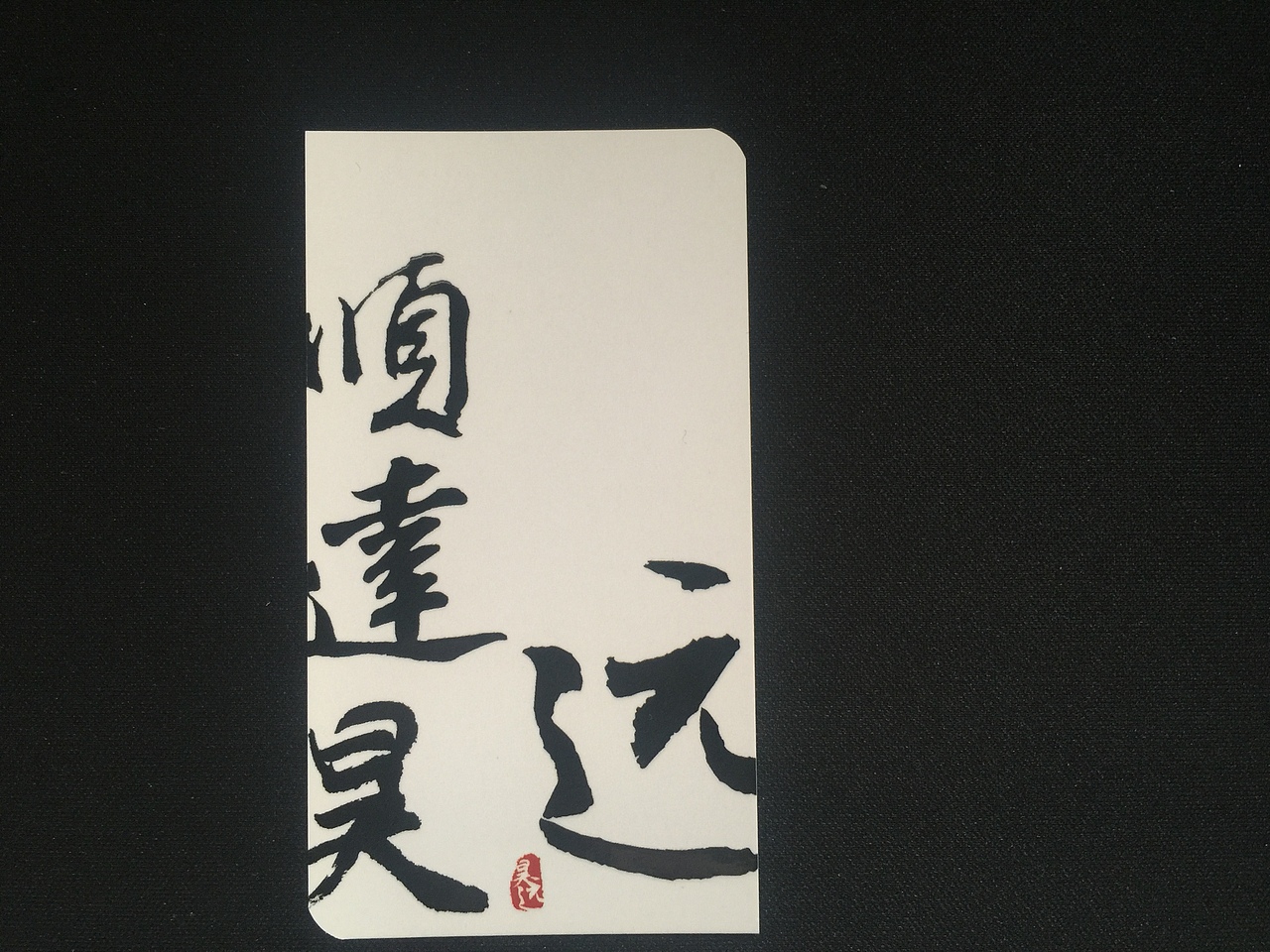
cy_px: 476
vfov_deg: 48.2
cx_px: 635
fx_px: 1064
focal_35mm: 29
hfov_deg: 61.7
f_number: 2.2
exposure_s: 1/17
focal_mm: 4.15
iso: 50
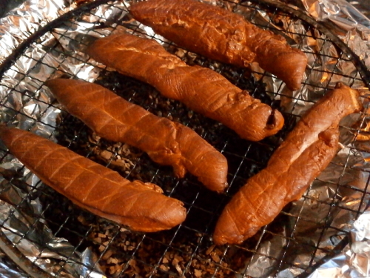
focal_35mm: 47
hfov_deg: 40.4
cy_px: 139
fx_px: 502
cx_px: 185
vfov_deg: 30.9
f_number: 3.4
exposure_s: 1/8
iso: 1600
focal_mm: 8.3
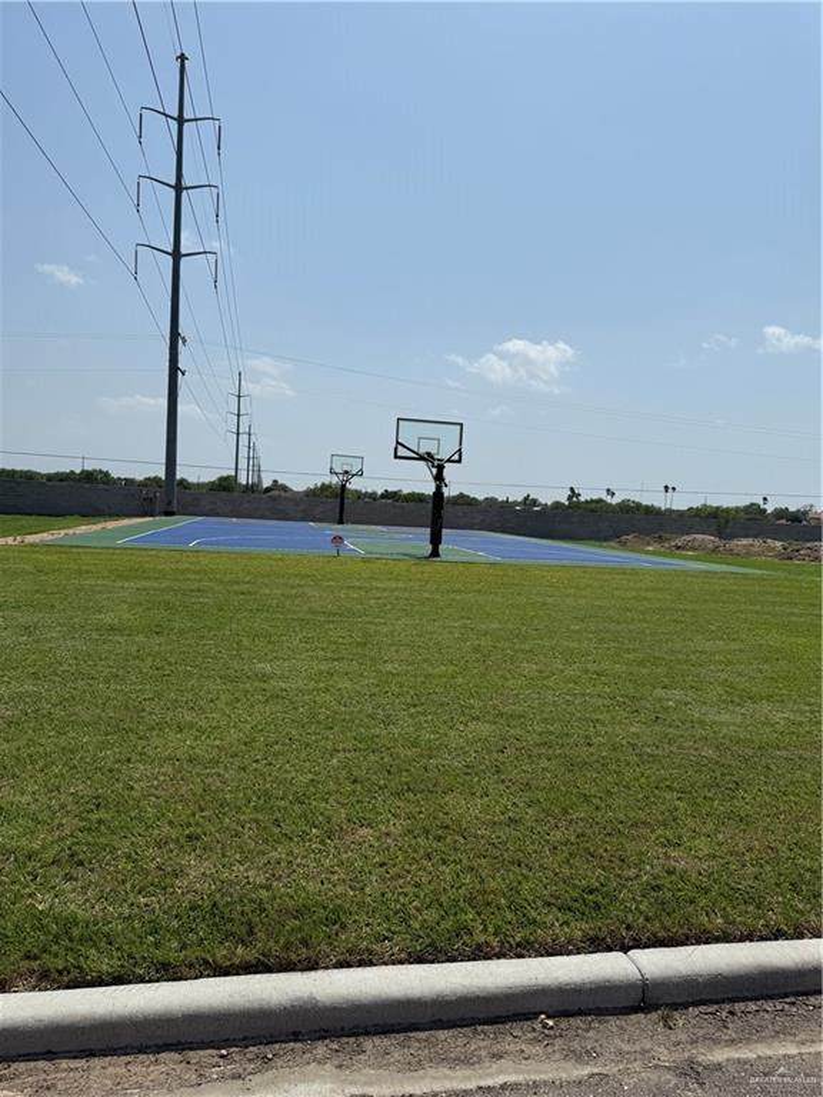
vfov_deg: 71.6
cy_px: 548
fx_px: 761
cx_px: 412
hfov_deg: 56.8
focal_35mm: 24
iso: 80
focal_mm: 6.76
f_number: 1.78
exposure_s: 1/11905
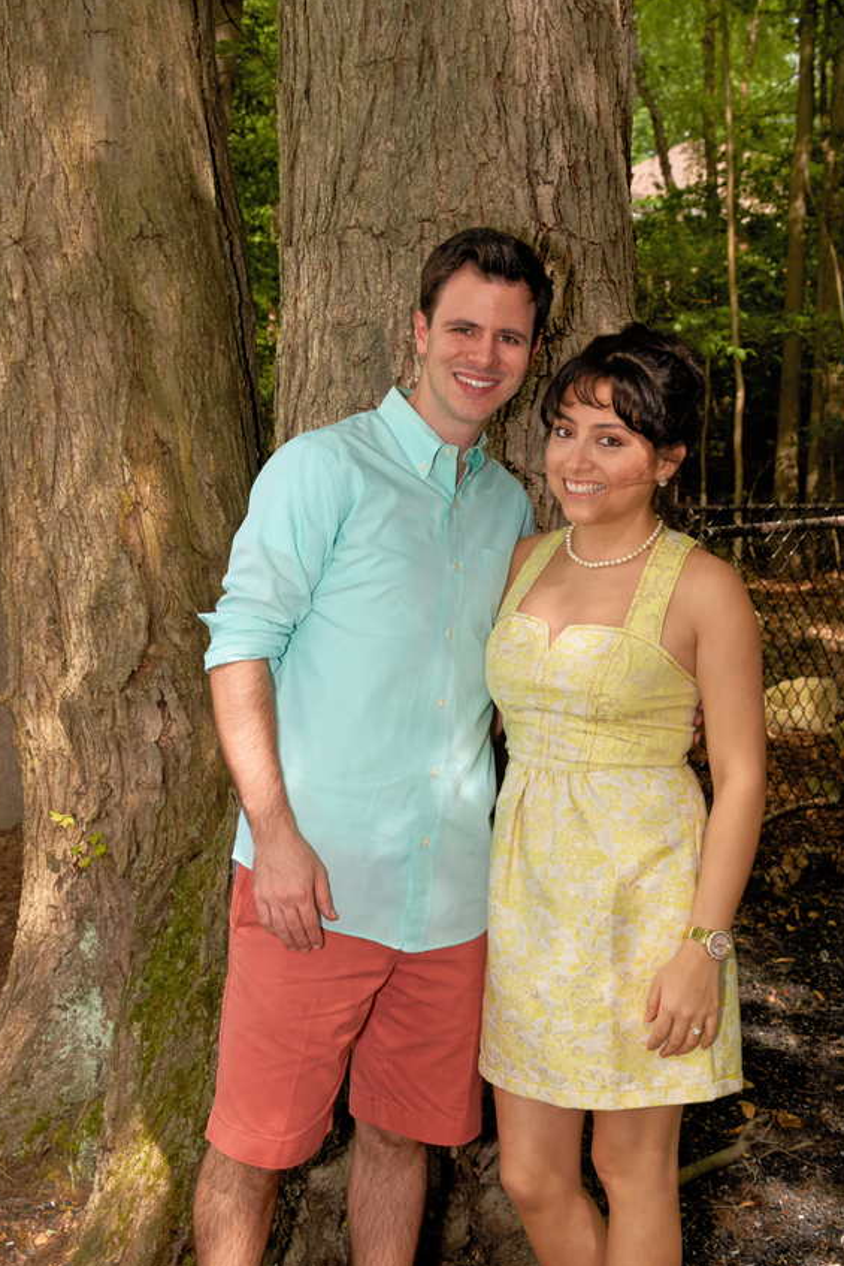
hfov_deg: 26.4
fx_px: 1793
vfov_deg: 38.9
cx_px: 514
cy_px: 682
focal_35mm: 51
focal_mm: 40
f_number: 9
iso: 500
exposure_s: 1/250
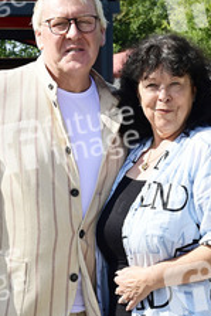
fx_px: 676
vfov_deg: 26.2
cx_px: 108
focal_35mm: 77
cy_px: 211
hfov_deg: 17.7
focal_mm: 43
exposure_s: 1/200
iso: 160
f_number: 10
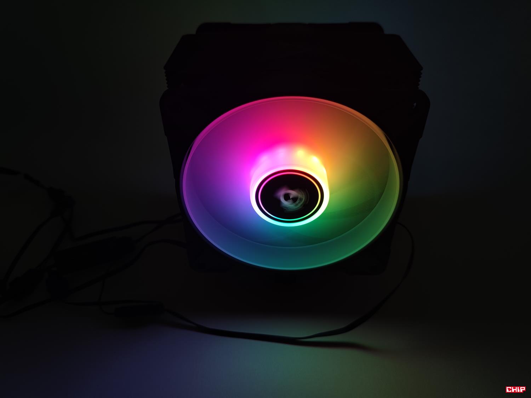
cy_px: 199
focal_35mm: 25
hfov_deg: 69.4
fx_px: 383
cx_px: 266
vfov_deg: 54.9
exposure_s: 1/160
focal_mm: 6.78
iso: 58
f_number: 1.85
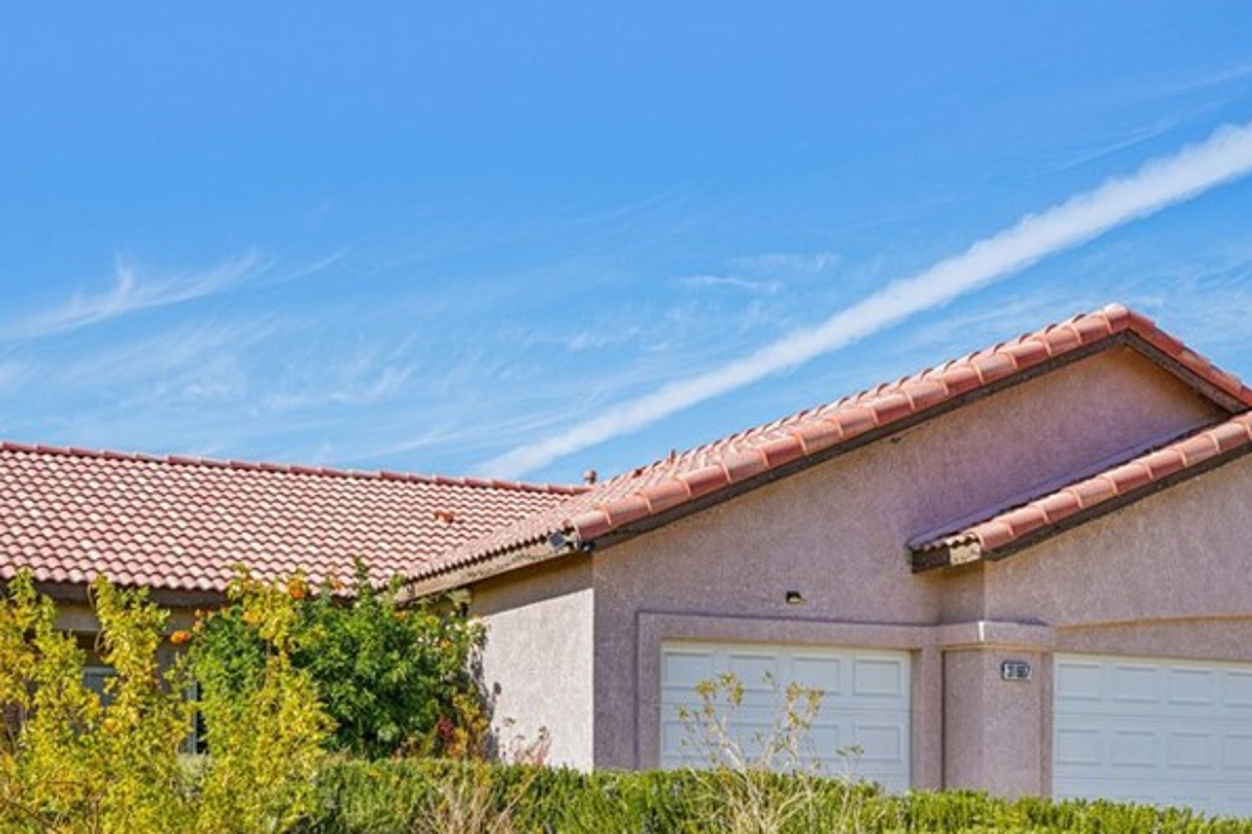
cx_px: 545
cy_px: 656
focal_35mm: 60
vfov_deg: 22.3
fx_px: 2087
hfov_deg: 33.4
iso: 100
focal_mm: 35
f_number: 8
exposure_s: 1/320
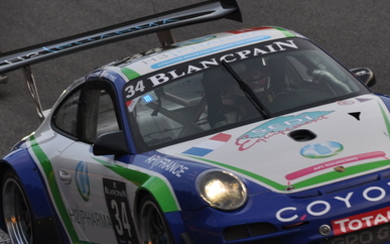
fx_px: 10078
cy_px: 80
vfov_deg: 1.4
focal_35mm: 948
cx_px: 176
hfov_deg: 2.2
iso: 320
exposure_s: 1/800
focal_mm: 300
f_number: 7.1
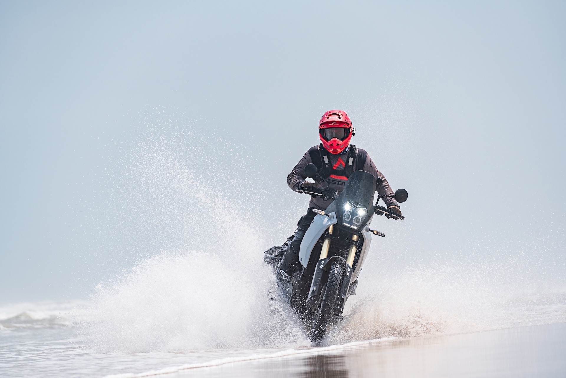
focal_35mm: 200
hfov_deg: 10.3
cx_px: 283
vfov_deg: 6.9
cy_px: 189
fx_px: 3145
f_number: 5.6
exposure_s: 1/2500
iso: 200
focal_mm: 200
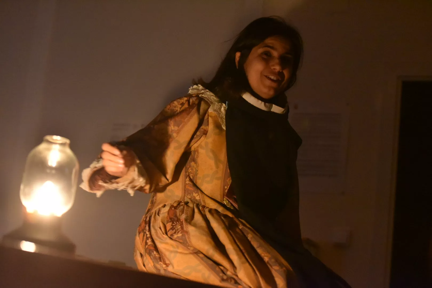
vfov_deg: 19.5
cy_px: 144
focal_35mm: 70
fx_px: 840
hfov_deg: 28.8
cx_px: 216
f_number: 2.8
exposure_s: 1/200
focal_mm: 70
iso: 8000
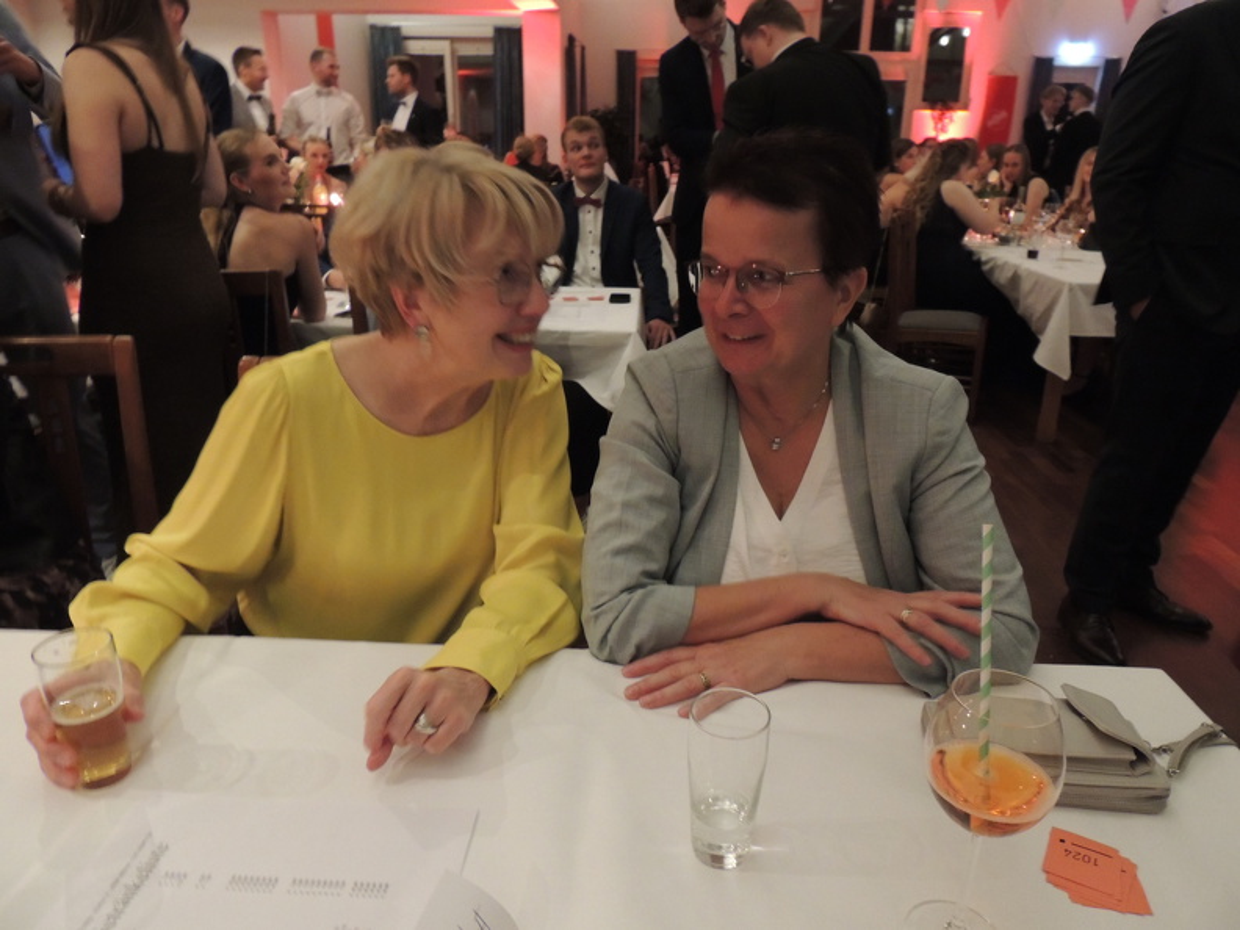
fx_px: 860
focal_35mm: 24
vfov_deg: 56.8
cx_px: 620
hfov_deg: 71.6
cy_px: 465
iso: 640
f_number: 3
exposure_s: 1/8
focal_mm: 4.3
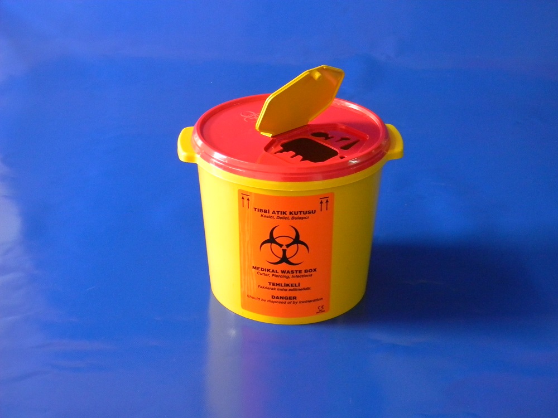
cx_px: 279
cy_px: 209
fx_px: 903
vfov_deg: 26.1
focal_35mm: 56
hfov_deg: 34.3
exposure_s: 1/11.3
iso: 400
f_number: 4.1
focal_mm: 10.1
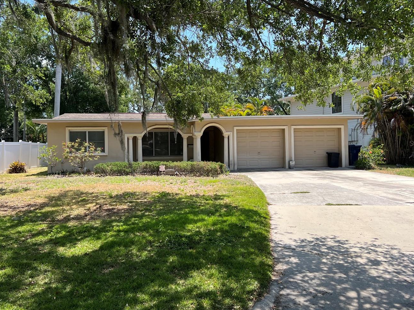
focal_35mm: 32
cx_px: 185
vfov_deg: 44.1
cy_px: 143
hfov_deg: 56.7
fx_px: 383
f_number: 1.5
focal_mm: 5.7
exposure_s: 1/1838
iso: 50
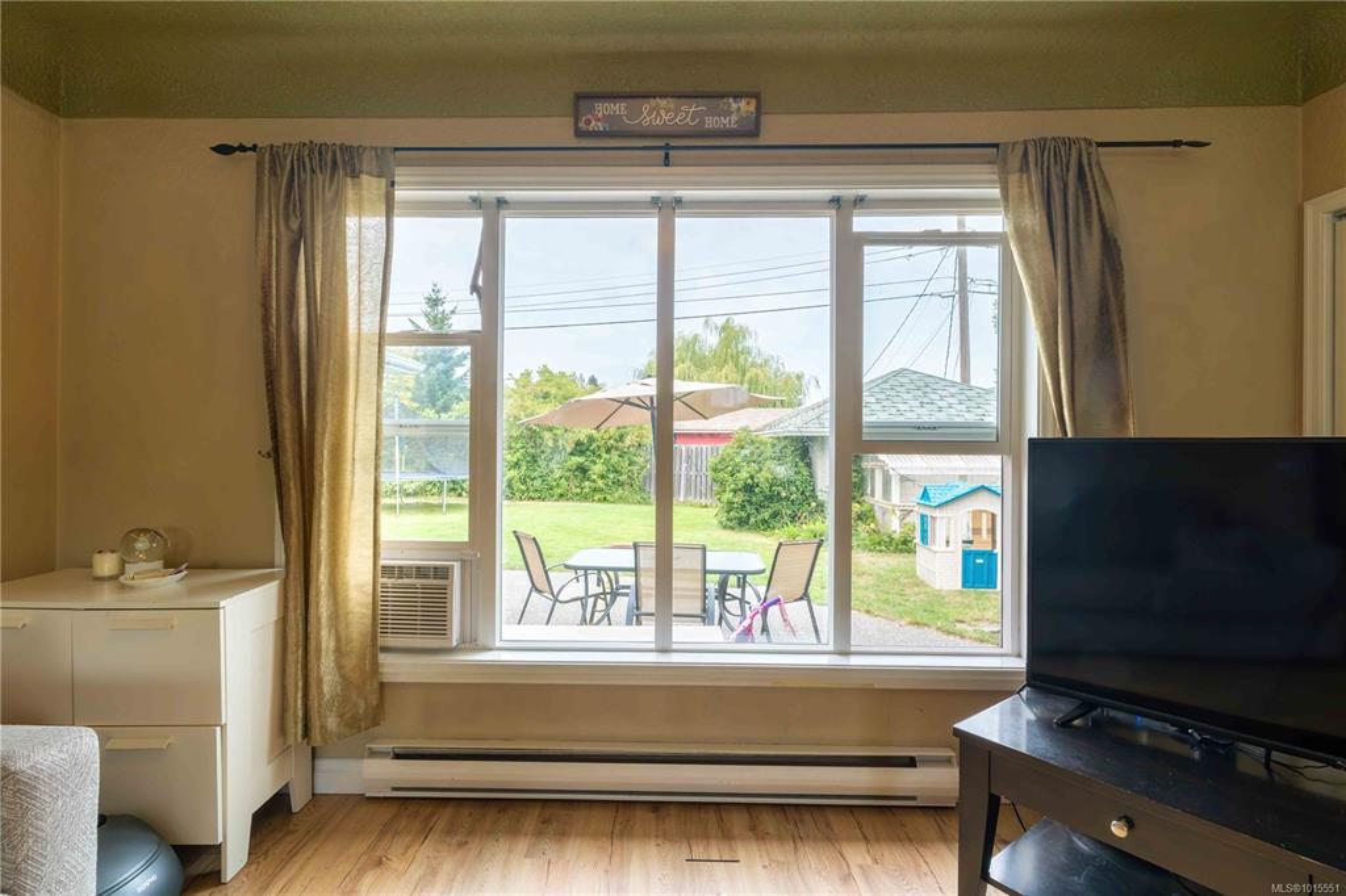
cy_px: 448
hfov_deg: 93.3
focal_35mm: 17
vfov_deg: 70.4
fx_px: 635
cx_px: 673
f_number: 11
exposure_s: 1/10
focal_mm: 17
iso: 100
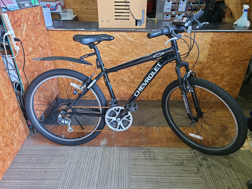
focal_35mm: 26
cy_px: 94
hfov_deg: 67.3
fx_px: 189
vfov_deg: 53.1
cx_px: 126
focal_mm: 5.4
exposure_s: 1/50
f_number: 1.8
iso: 125
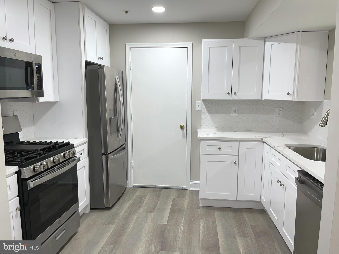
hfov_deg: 69.4
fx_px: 245
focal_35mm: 25
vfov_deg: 54.9
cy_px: 127
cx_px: 170
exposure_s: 1/31
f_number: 1.6
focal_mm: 5.1
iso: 32
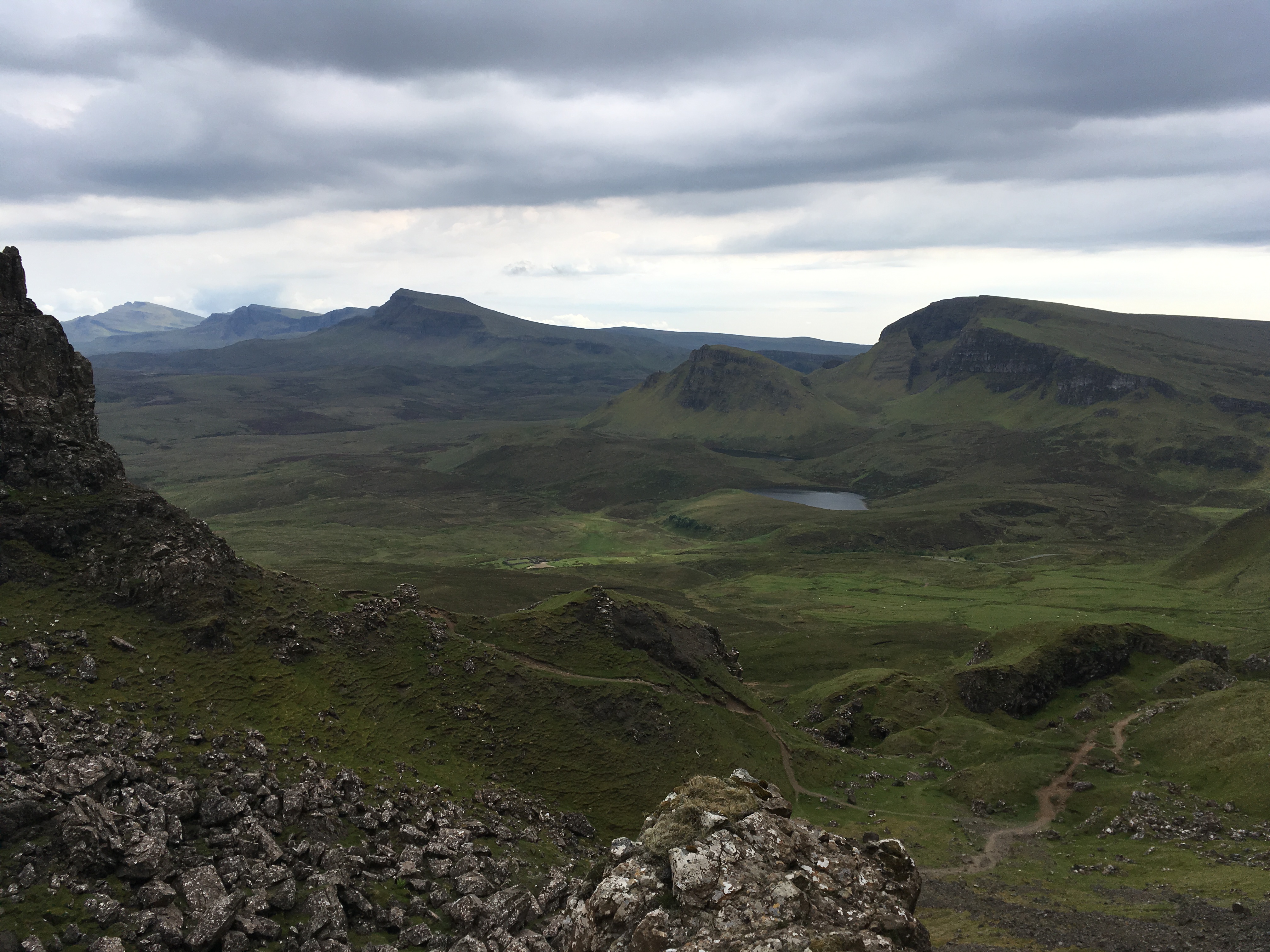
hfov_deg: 61.7
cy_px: 476
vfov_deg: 48.2
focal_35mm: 29
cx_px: 635
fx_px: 1064
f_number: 2.2
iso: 25
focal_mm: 4.15
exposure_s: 1/1637
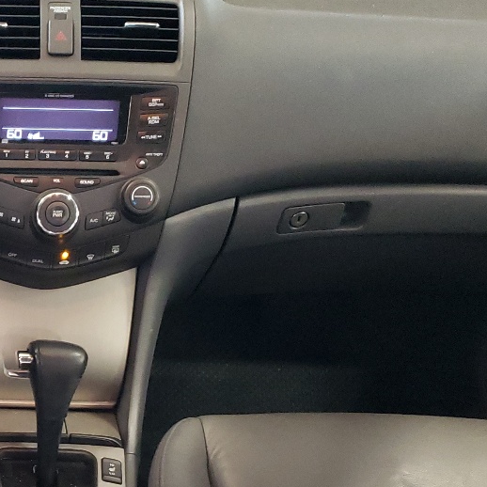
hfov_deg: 22.9
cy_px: 453
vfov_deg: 23.6
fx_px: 1130
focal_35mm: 71
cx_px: -45
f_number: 1.5
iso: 387
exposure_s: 1/24
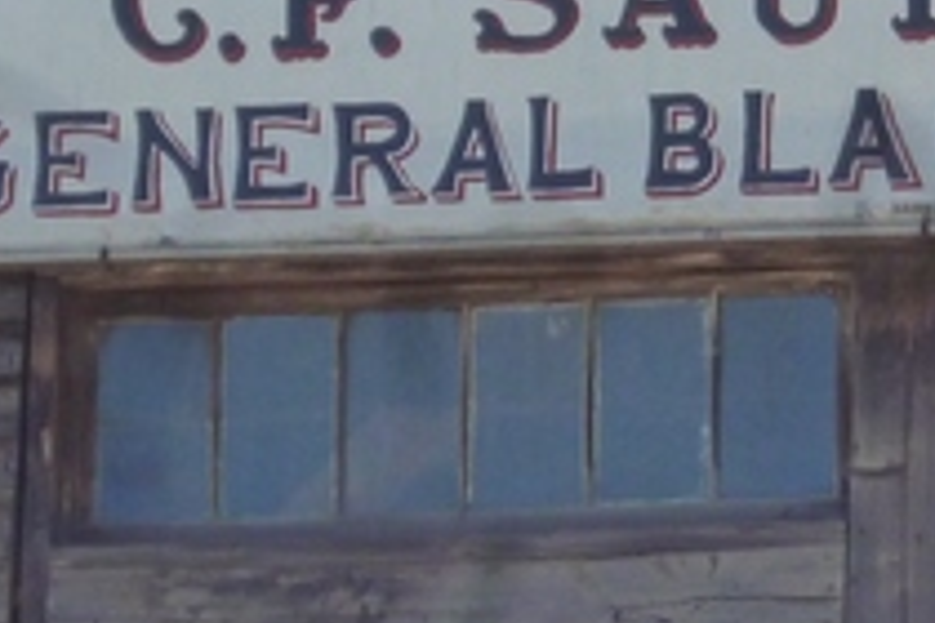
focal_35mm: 444
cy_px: 40
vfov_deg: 3.1
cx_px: 913
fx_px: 11531
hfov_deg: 4.6
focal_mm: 20
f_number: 6.5
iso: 250
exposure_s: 1/125
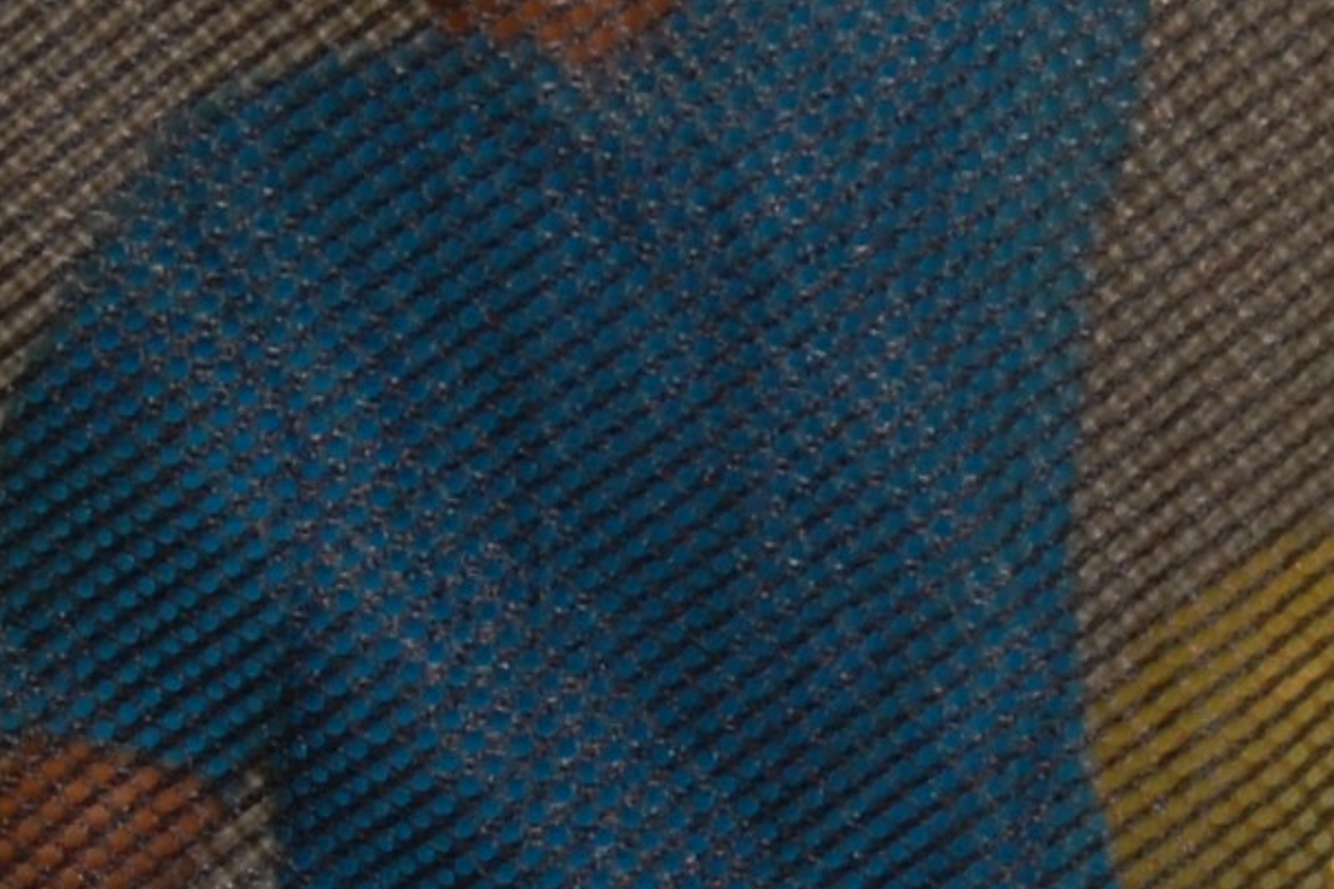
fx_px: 11595
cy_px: 587
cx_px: 1087
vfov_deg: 4.4
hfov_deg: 6.6
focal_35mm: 313
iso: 400
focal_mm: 42
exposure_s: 1/60
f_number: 5.3
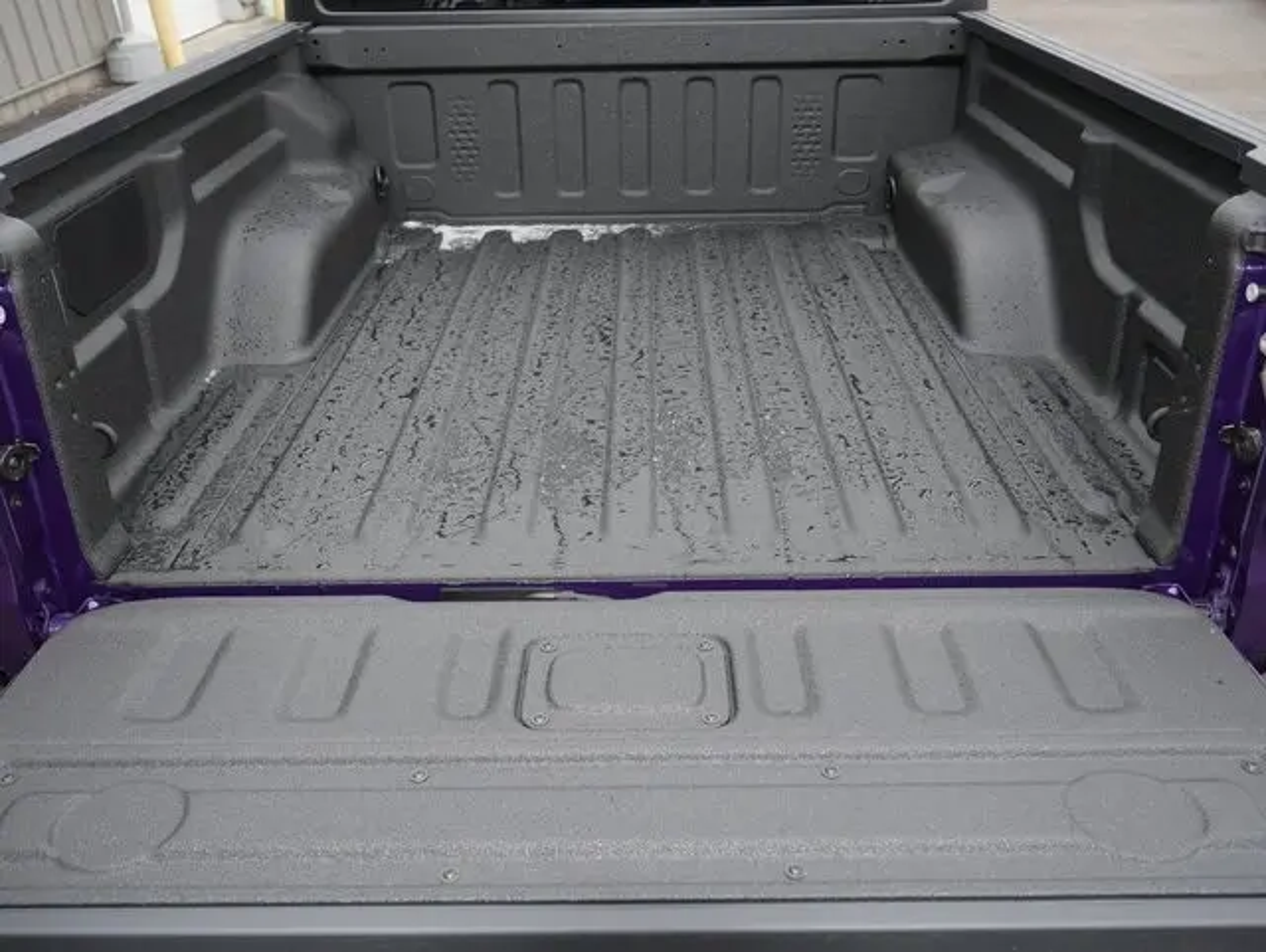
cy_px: 476
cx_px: 633
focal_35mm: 32
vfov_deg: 44.2
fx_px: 1171
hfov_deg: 56.8
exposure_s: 1/60
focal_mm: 16
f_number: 3.6
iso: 400
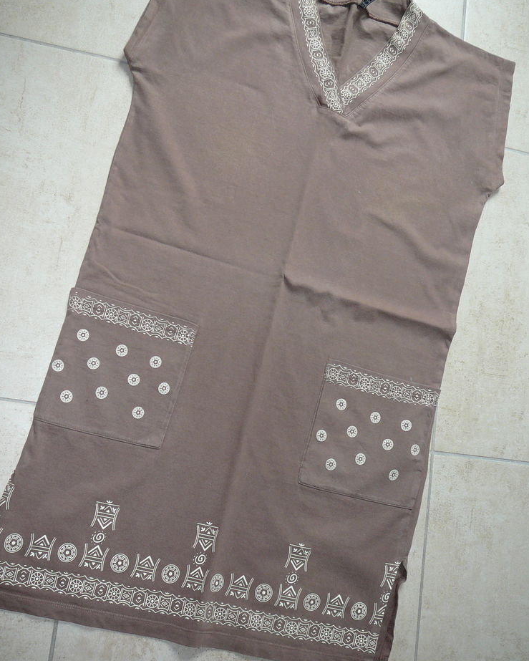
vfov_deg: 49.1
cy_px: 320
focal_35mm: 37
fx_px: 724
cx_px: 263
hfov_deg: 40.2
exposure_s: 1/30
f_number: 2.8
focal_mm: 5.2
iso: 100
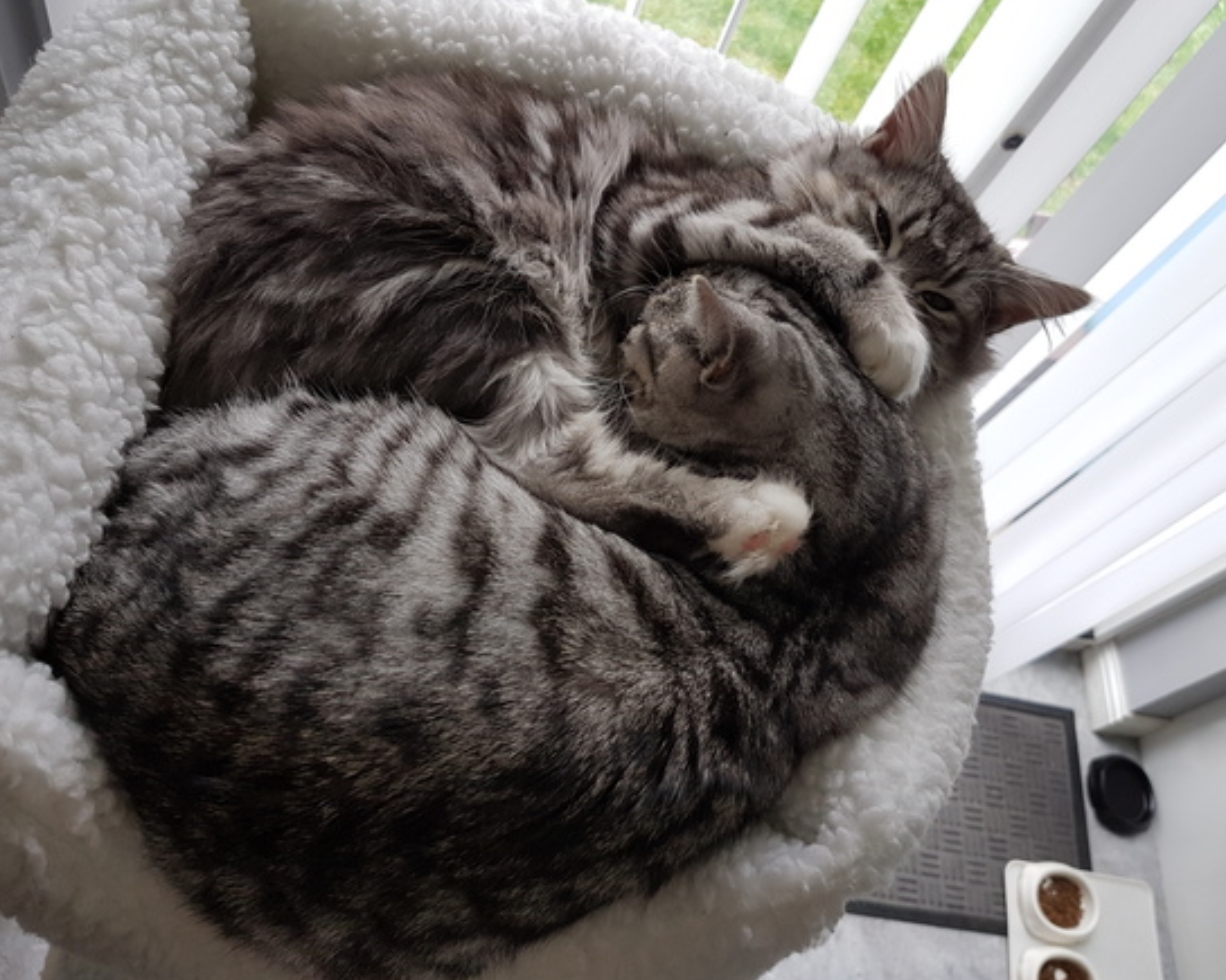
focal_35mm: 28
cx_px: 613
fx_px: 1016
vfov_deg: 51.5
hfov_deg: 62.2
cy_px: 493
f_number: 1.7
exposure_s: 1/50
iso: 64
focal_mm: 4.2
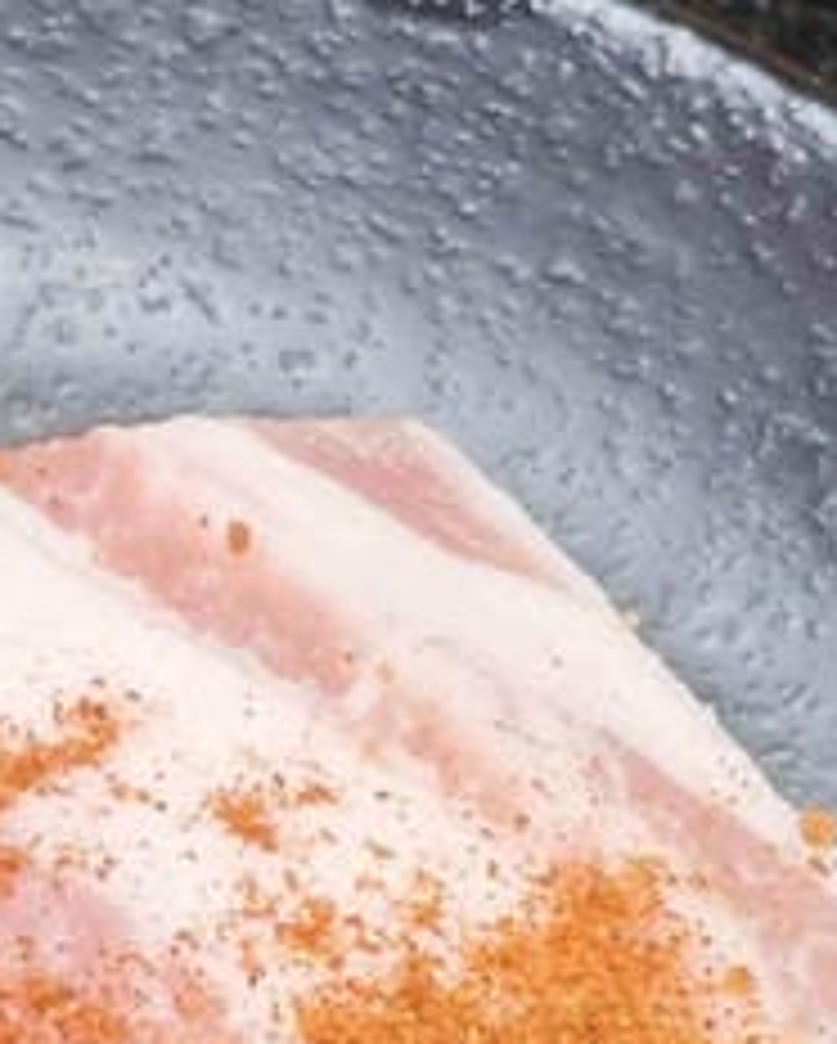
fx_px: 3587
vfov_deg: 15.7
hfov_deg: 13.1
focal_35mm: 116
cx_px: -9
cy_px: 1377
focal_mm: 2.03
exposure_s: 1/60
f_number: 1.8
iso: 64
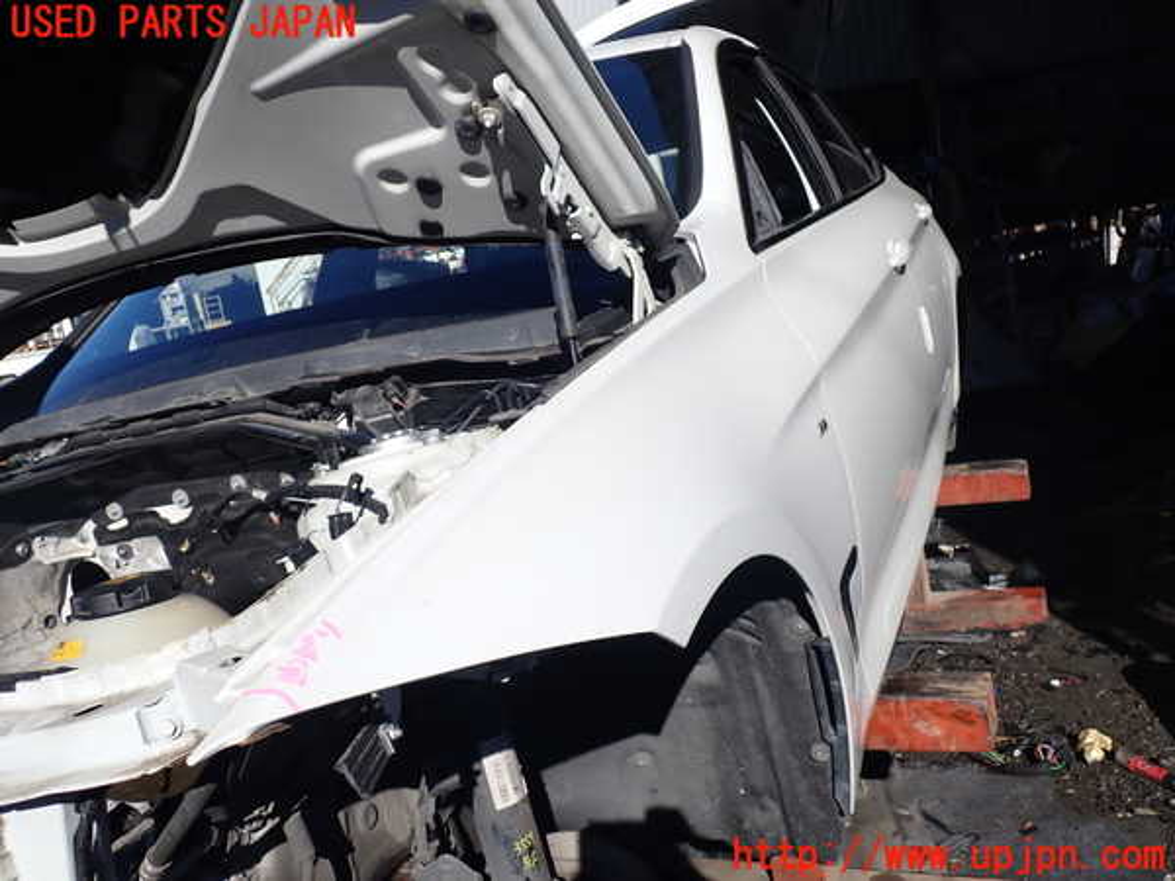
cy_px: 440
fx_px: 1018
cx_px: 588
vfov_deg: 46.8
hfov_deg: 60.0
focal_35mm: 30
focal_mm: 5.4
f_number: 9
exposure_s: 1/200
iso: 100
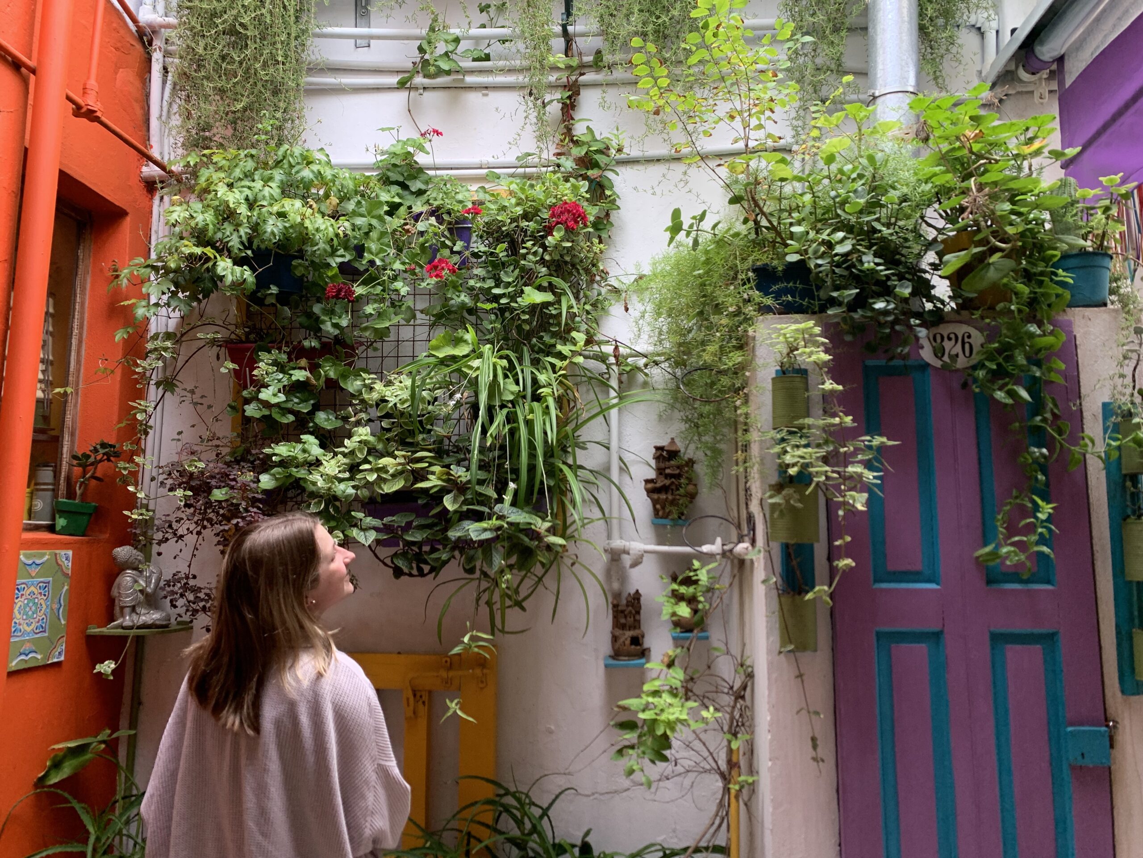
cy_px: 429
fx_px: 859
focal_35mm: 26
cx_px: 572
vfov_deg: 53.1
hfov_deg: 67.3
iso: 40
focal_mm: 4.25
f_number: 1.8
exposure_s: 1/121
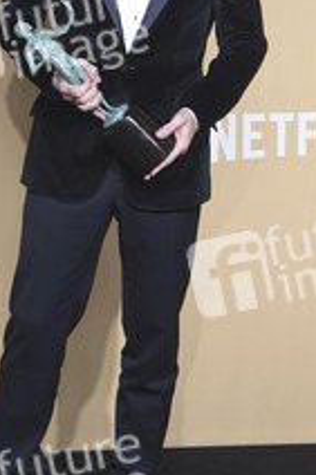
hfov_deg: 11.7
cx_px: 100
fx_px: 1543
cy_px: 152
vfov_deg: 17.5
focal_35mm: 117
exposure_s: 1/250
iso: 2000
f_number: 6.3
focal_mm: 62
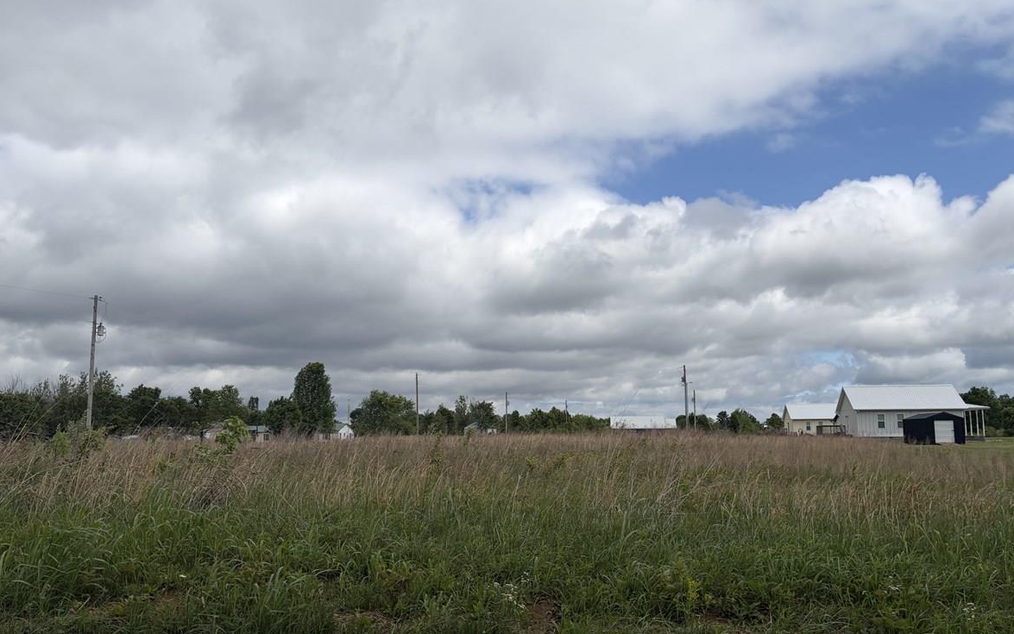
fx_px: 829
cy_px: 353
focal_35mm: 30
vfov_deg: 41.8
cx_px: 513
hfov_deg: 62.9
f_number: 1.6
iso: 50
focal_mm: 5.96
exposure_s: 1/10101
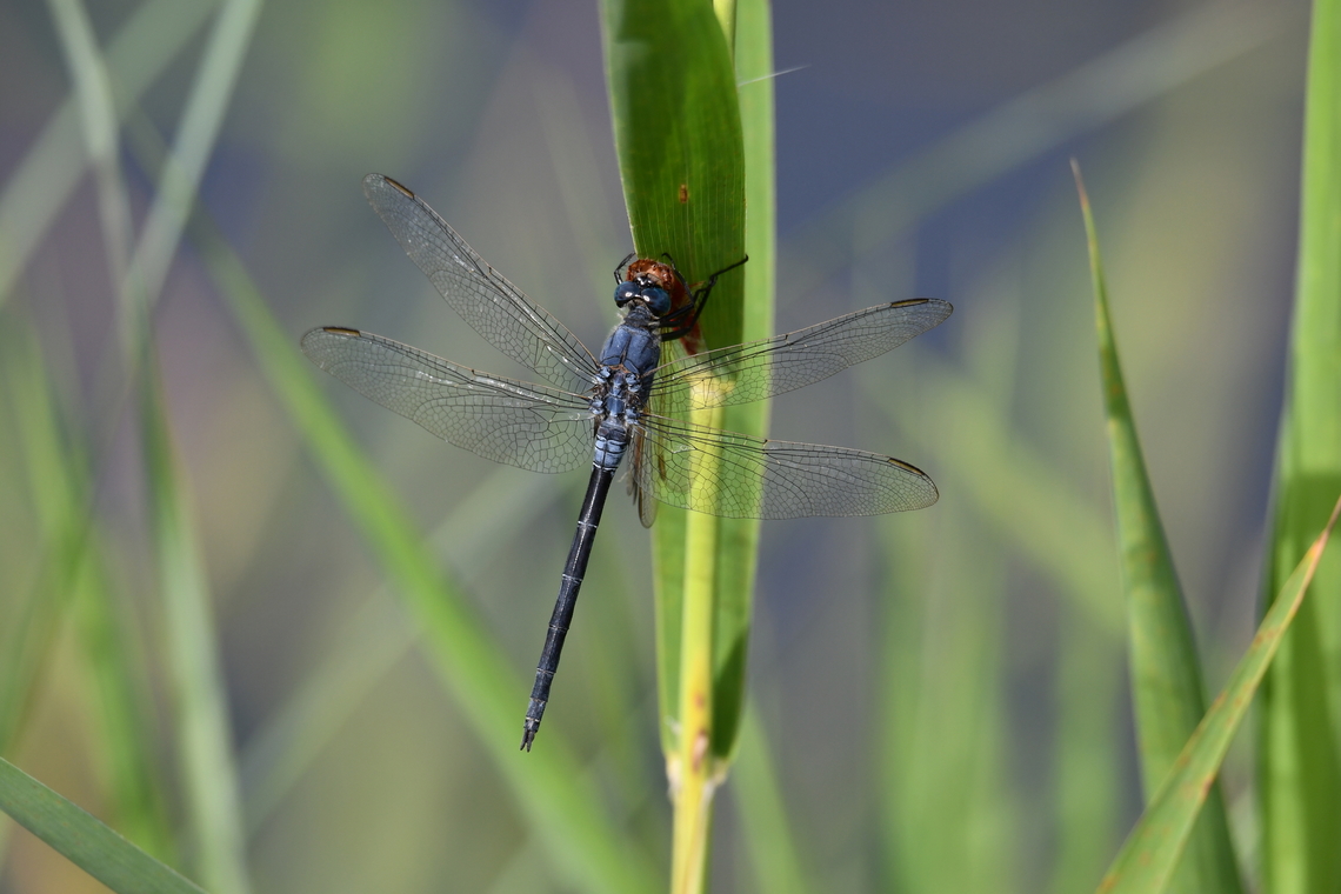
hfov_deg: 2.3
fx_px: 33522
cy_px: 447
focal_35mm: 900
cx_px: 670
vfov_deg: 1.5
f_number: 6.3
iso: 400
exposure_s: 1/1000
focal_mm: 600
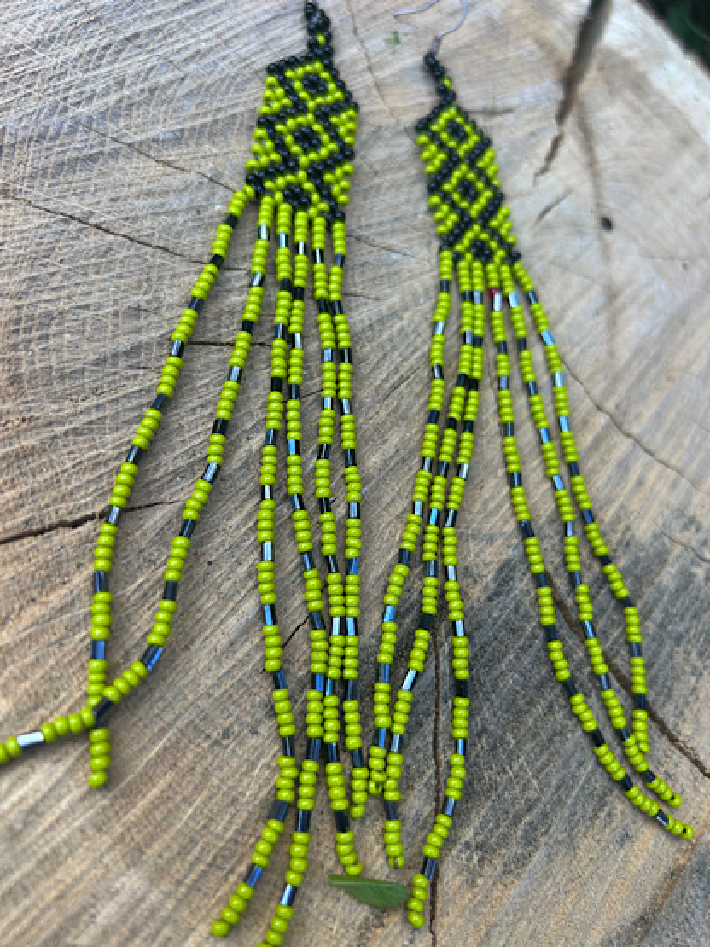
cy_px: 474
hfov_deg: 53.0
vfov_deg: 67.3
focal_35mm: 26
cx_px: 355
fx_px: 711
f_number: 1.5
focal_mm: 5.7
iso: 32
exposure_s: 1/143
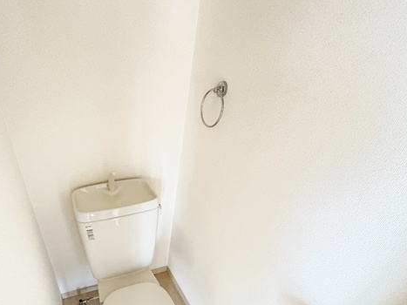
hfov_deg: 76.3
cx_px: 133
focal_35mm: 21
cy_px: 228
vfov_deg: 60.1
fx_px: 247
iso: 1250
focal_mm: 2.22
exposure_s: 1/30
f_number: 2.2
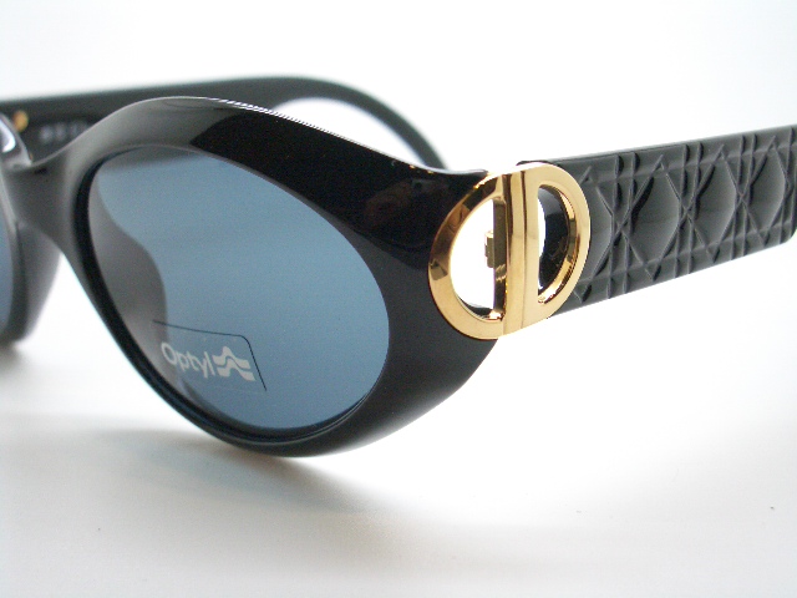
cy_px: 299
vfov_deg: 29.7
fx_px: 1128
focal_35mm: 49
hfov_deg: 38.9
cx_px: 398
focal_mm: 8.2
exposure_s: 1/100
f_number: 3.1
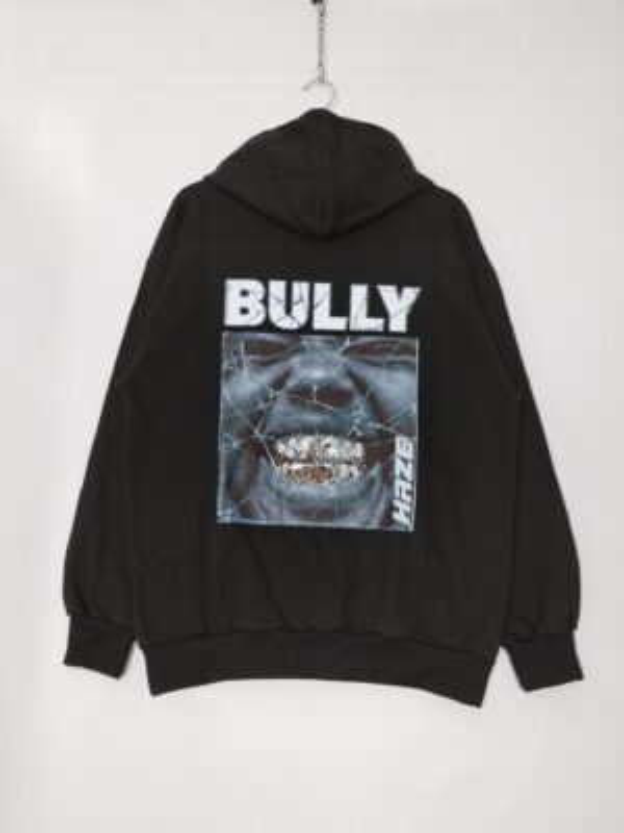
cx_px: 312
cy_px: 416
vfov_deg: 63.4
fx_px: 673
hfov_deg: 49.7
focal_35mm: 28
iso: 100
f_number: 1.8
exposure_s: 1/15
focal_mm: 4.27
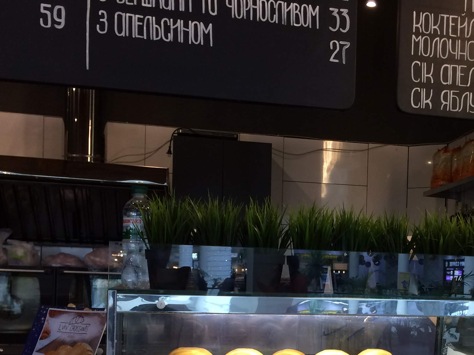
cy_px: 288
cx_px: 370
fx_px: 712
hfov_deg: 35.8
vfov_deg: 27.4
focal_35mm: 52
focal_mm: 4.15
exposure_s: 1/33
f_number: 2.2
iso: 100
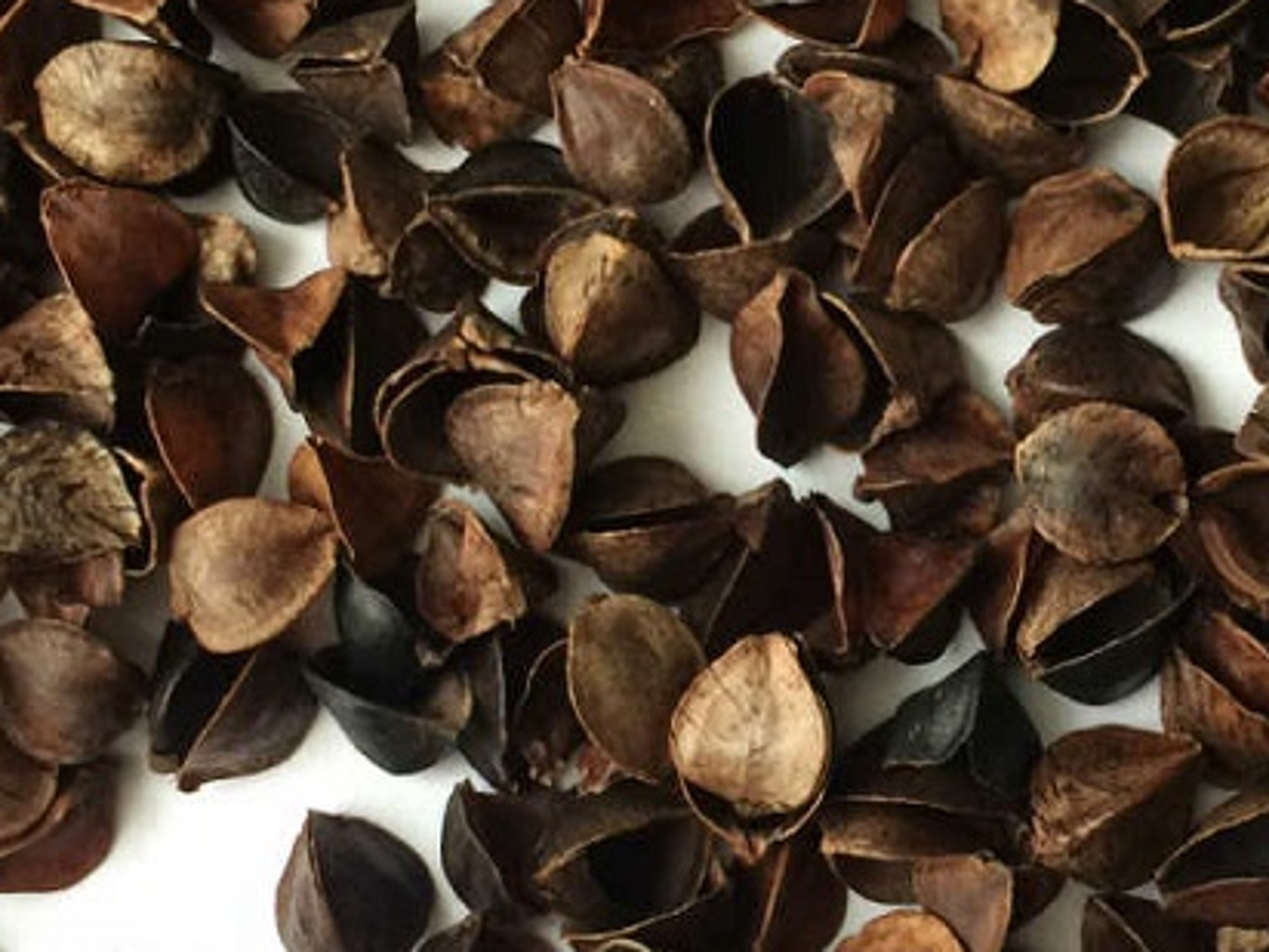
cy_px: 410
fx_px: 3299
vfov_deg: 16.4
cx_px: 1044
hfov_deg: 21.5
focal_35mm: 90
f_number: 2.2
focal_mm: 4.15
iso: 32
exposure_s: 1/15
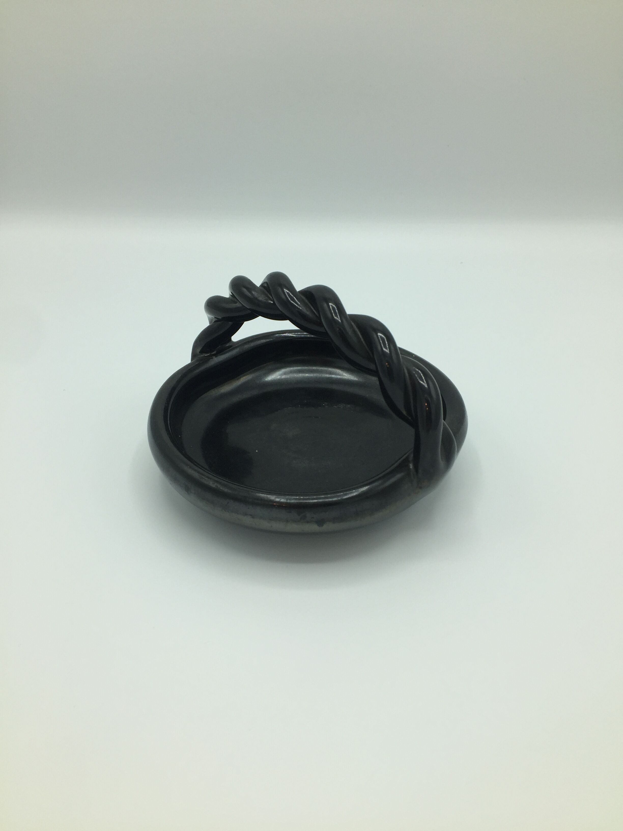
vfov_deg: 61.7
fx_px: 696
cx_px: 312
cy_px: 416
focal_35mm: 29
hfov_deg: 48.2
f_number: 2.2
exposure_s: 1/791
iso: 32
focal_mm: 4.15
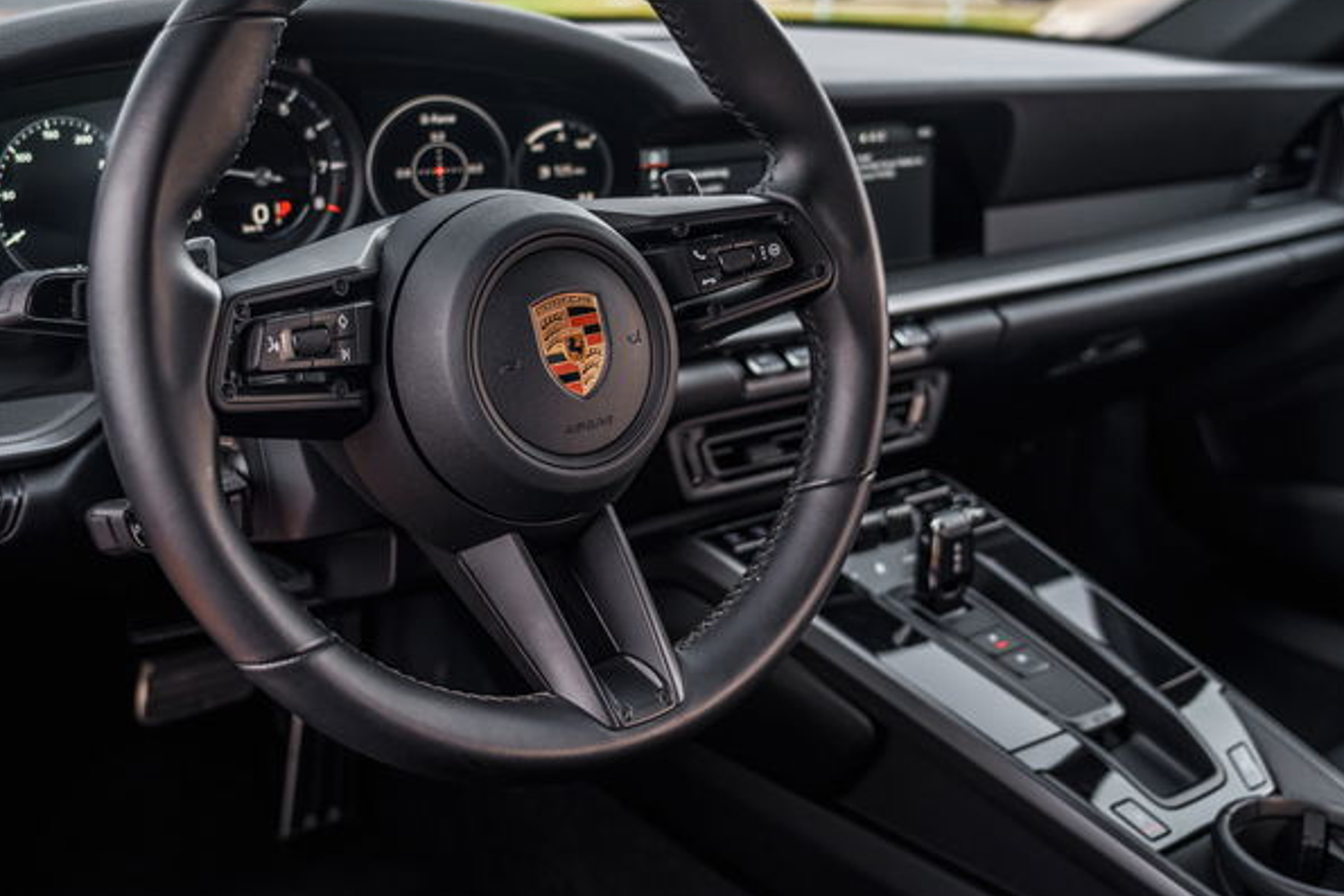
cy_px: 330
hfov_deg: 48.1
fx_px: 1494
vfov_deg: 33.2
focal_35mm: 40
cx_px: 524
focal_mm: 31
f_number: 4
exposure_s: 1/60
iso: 400
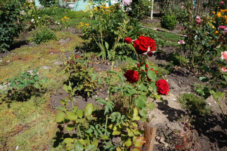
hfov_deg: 67.4
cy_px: 76
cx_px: 114
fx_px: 170
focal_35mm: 27
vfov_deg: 47.9
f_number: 16
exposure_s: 1/80
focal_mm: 18
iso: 100
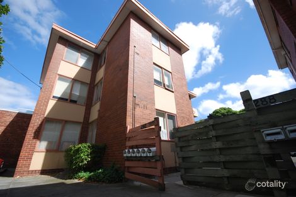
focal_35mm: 15
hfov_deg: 100.4
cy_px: 98
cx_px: 148
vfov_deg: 77.3
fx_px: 123
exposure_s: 1/200
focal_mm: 10
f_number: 7.1
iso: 100
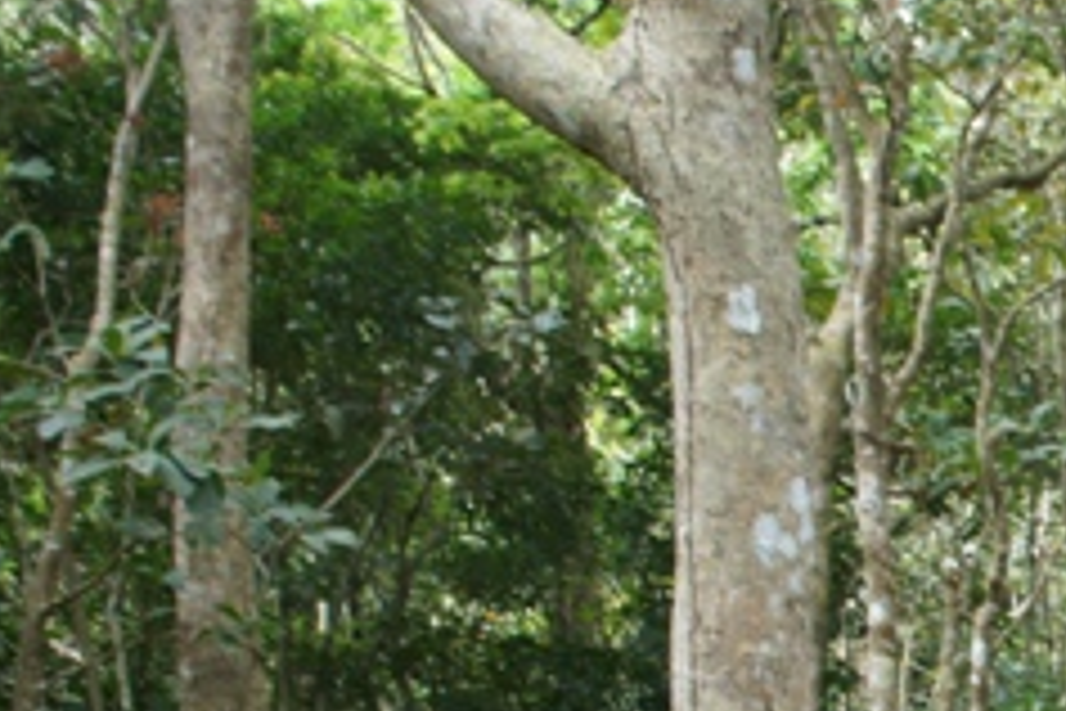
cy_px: 792
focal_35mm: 91
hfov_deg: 19.5
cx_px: 1601
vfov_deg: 14.7
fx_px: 2694
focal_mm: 18
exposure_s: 1/50
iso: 200
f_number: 5
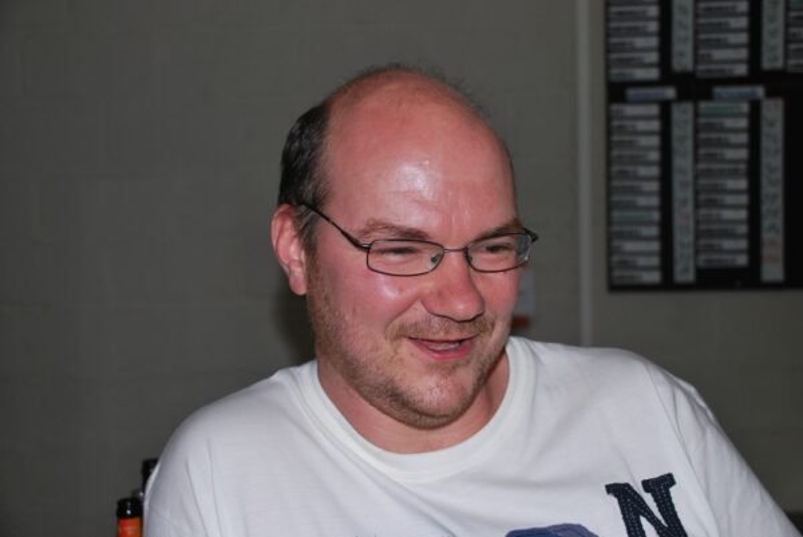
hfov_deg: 41.1
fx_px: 1071
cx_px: 402
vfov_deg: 28.1
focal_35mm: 48
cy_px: 268
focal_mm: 32
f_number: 4.2
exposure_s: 1/60
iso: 200
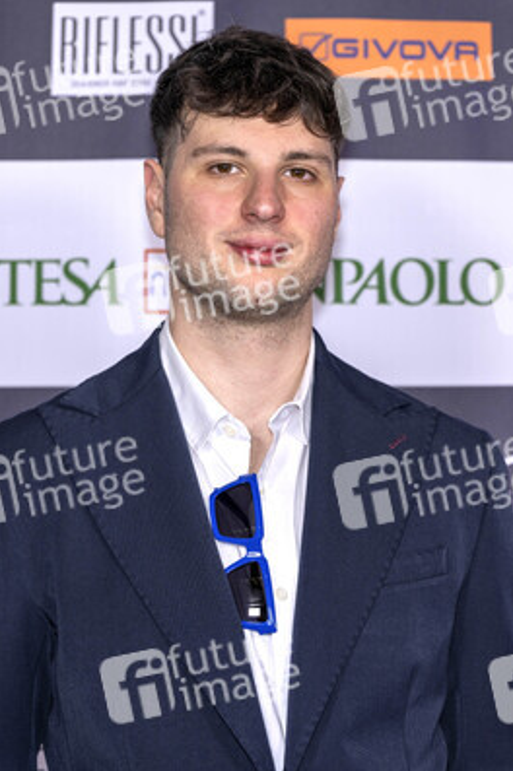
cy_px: 386
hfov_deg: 11.3
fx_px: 2591
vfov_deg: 16.9
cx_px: 256
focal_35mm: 121
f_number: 5.6
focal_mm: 120
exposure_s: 1/200
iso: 800
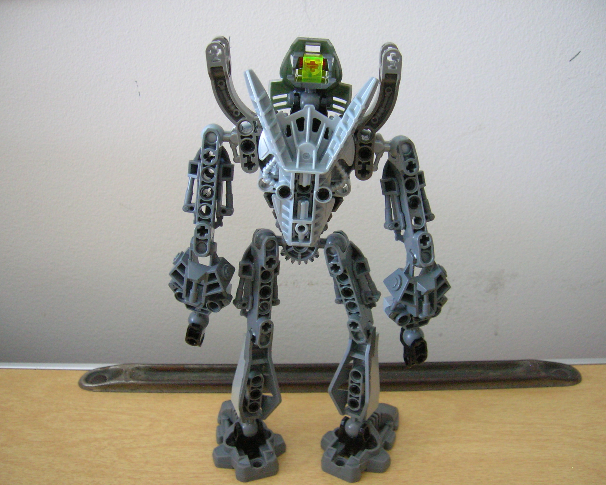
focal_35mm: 36
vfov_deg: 41.2
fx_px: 646
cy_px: 242
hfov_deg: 50.3
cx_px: 304
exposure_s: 1.45
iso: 200
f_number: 2.9
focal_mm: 5.7
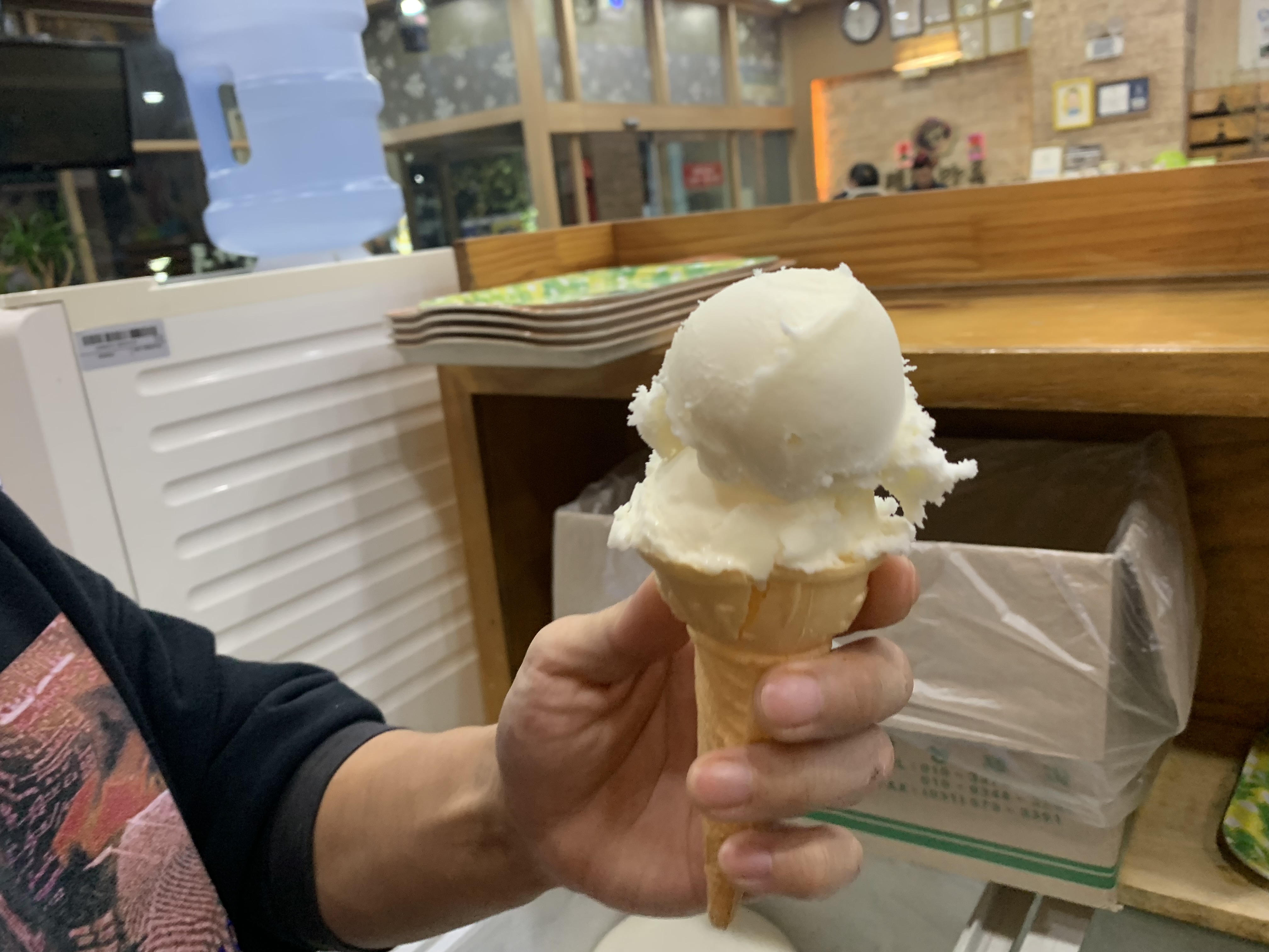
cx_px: 634
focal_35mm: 26
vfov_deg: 53.1
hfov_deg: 67.3
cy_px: 476
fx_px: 953
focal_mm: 4.25
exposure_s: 1/60
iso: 250
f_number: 1.8
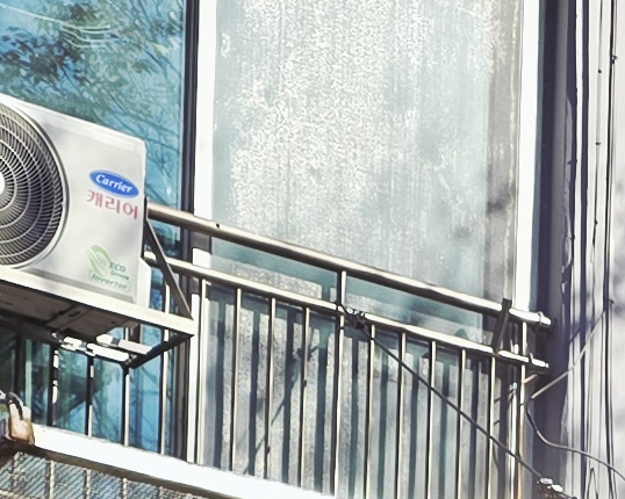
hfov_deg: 11.4
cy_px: 1335
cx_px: 656
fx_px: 3088
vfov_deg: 8.2
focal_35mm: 167
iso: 12
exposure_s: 1/480
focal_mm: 6.3
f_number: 1.7
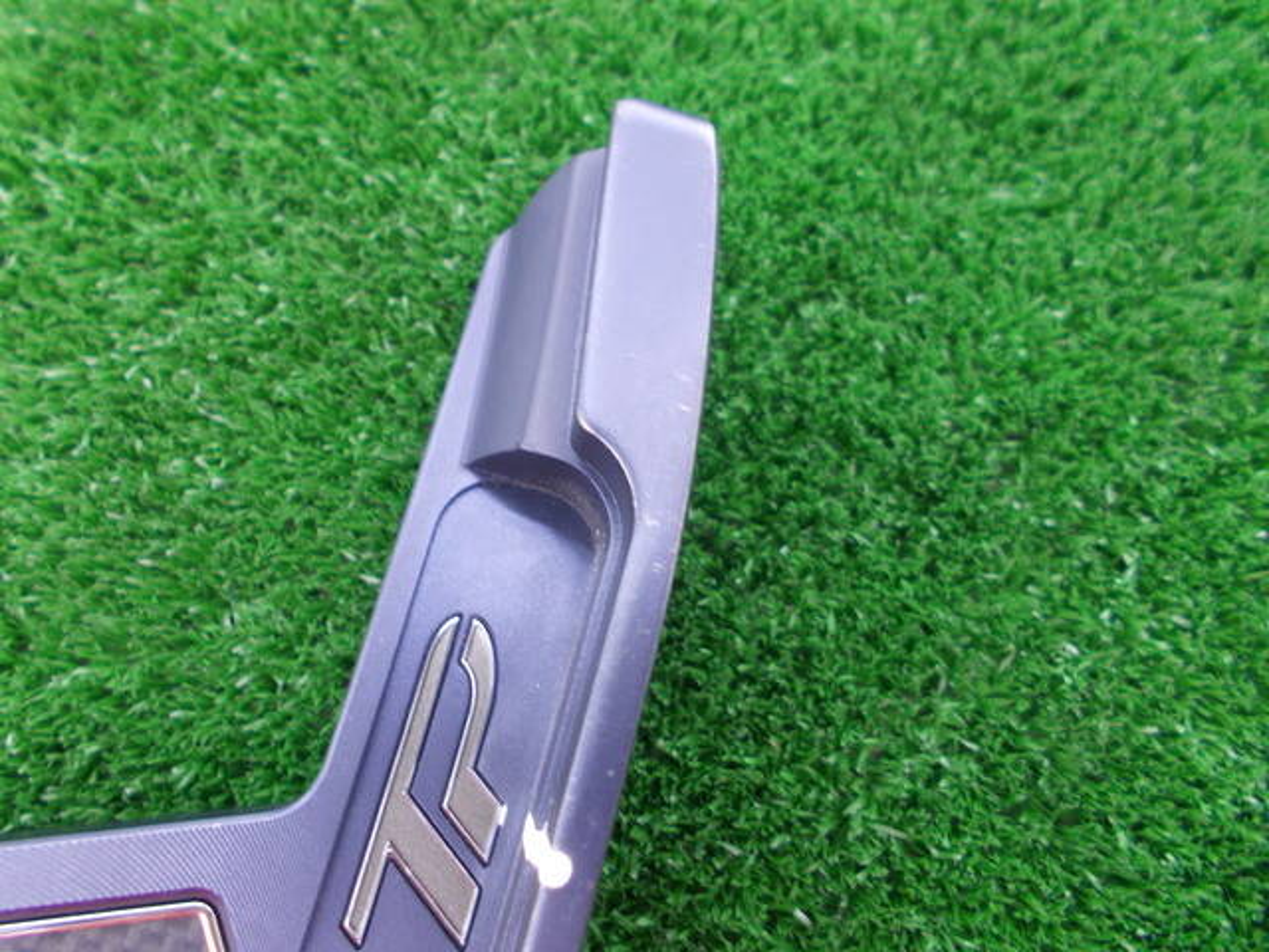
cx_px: 634
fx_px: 953
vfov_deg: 53.1
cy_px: 476
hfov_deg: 67.3
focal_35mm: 26
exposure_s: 1/10
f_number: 3.2
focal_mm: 4.6
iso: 200
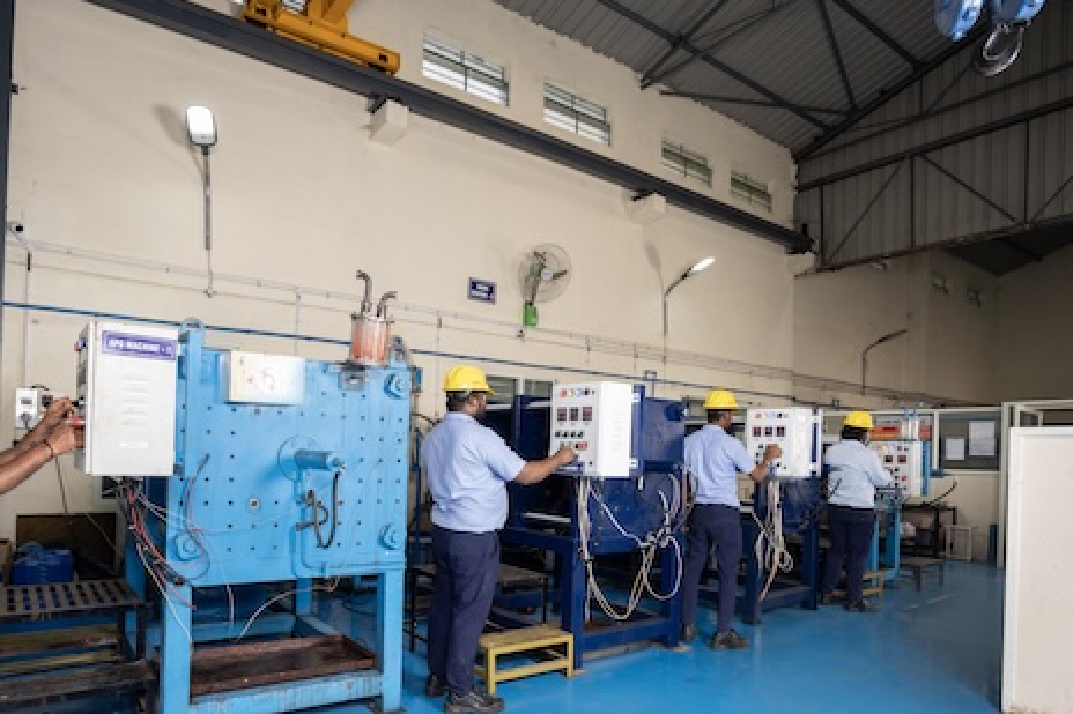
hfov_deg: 78.4
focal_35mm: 22
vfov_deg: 56.4
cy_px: 453
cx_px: 490
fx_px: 655
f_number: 7.1
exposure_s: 1/60
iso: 320
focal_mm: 17
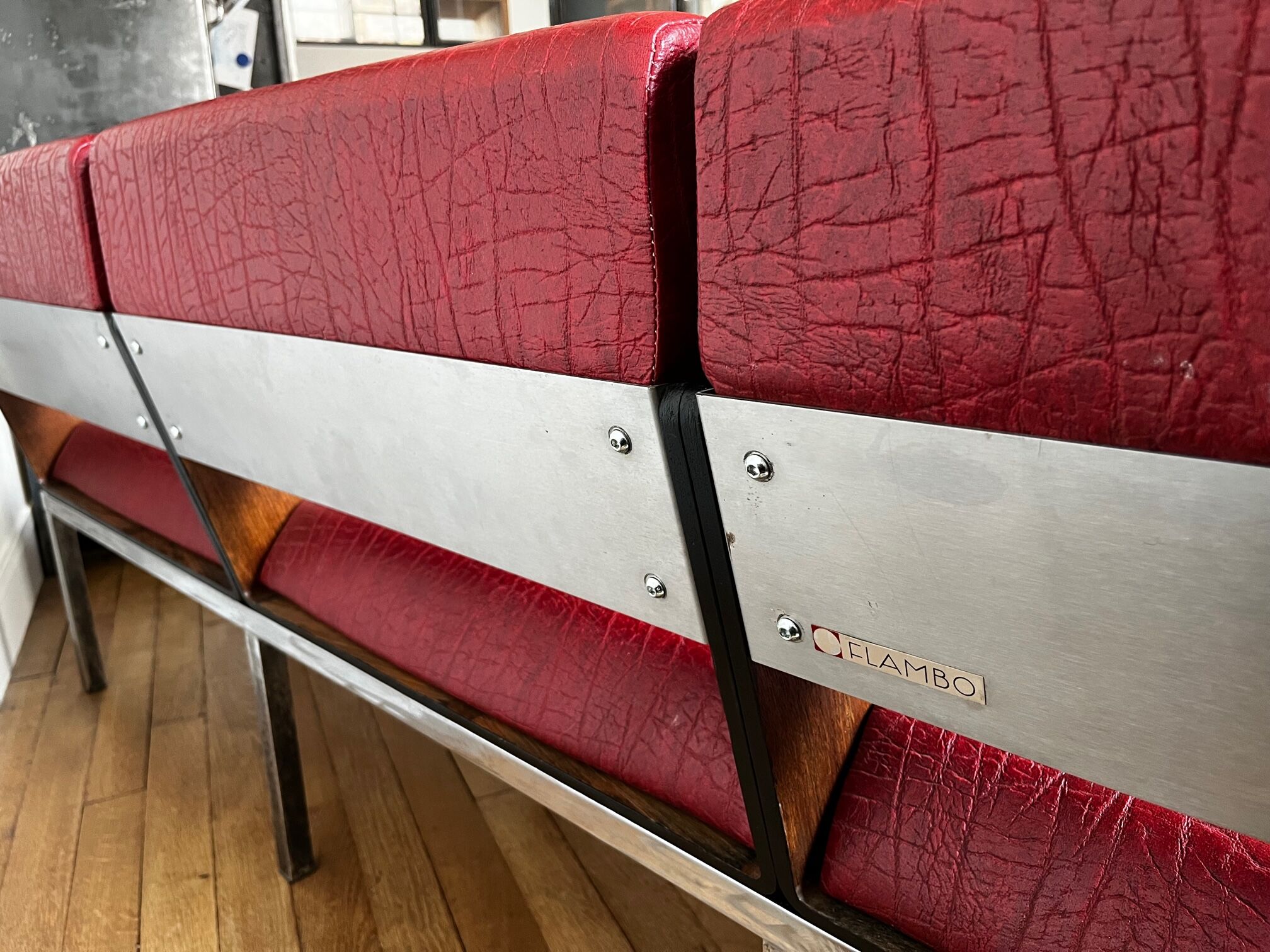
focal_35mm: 26
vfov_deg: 53.1
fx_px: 954
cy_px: 476
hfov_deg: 67.3
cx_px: 635
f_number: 1.6
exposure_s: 1/60
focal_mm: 5.1
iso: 400
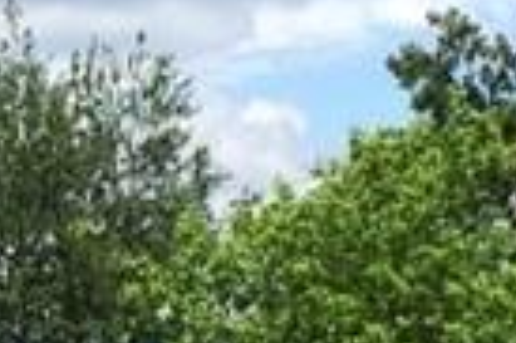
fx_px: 3235
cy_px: 441
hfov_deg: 8.9
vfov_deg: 6.0
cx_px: -215
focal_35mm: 226
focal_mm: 4.15
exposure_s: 1/2415
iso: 32
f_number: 2.2
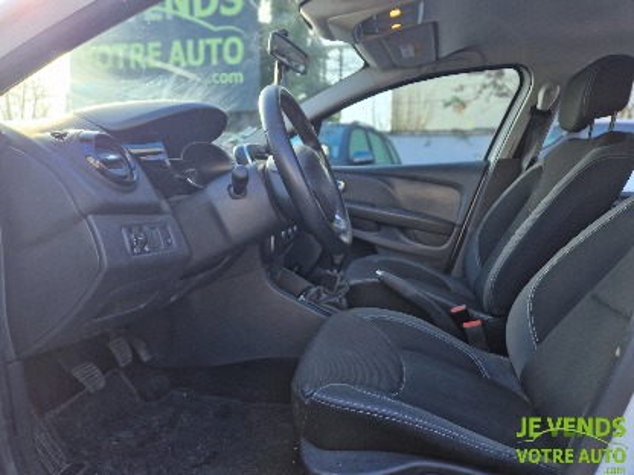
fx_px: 421
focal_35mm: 23
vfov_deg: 58.9
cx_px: 317
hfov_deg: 73.9
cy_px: 238
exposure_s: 1/122
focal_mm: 5.4
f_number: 1.8
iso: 50
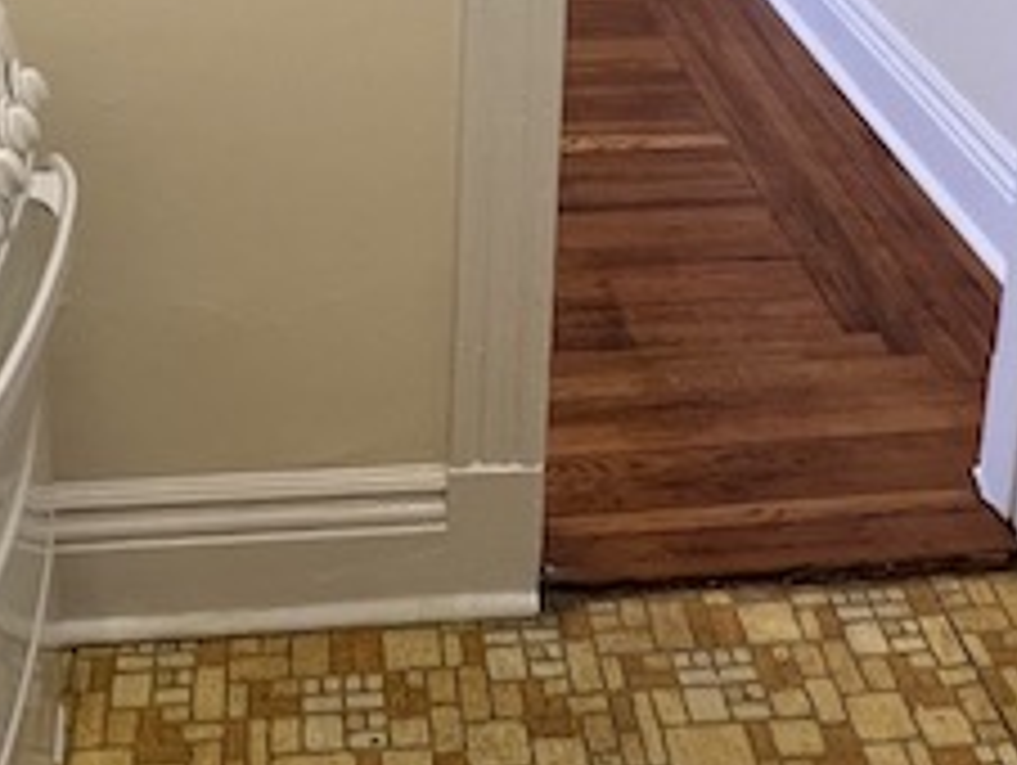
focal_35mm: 46
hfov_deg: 41.0
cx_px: 414
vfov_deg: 25.9
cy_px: -288
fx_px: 1353
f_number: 1.8
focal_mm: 1.57
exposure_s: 1/60
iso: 200
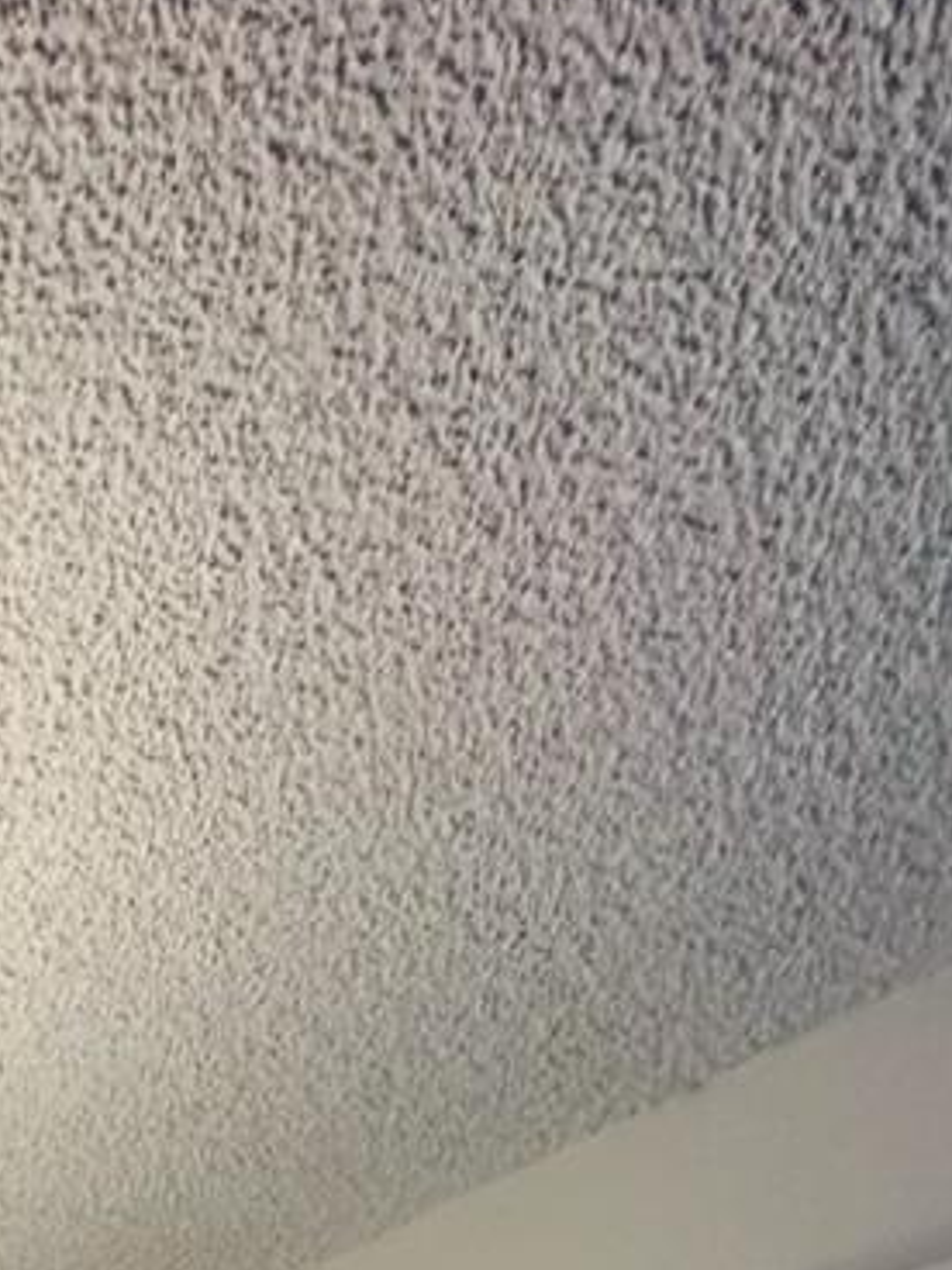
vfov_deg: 19.2
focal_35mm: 57
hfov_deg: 19.1
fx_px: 2090
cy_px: 2543
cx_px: -792
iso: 100
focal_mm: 2.22
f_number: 2.2
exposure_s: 1/120
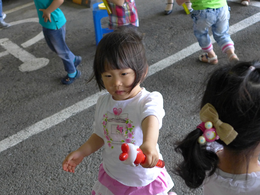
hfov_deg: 38.2
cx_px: 130
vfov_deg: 29.1
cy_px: 98
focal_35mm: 50
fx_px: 376
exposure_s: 1/320
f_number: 1.9
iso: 500
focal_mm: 9.8
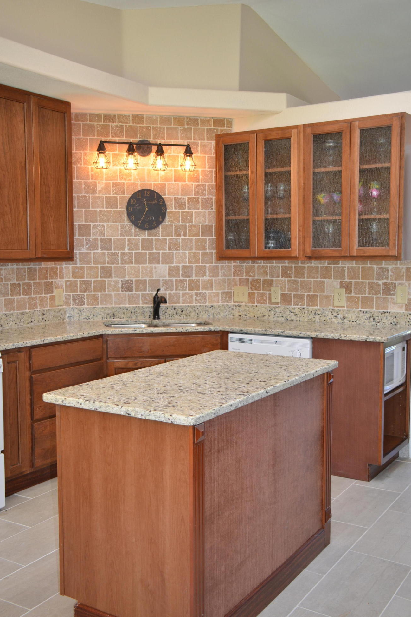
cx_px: 204
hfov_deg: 33.4
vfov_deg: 48.5
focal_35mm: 40
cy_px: 312
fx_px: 685
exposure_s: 1/80
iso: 400
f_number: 4
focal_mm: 26
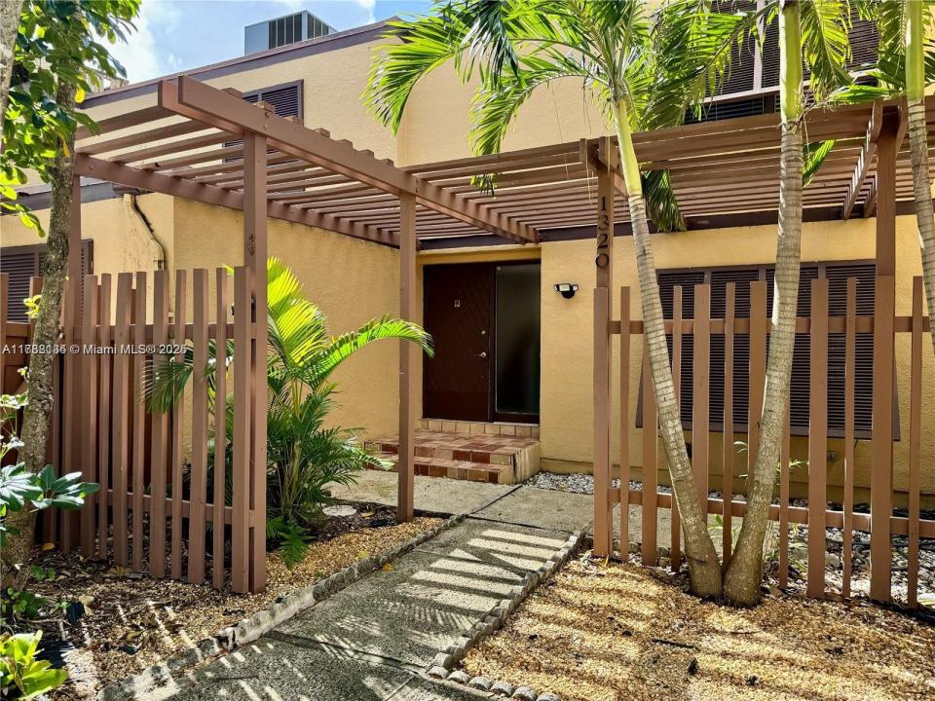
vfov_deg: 56.8
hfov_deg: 71.6
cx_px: 468
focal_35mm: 24
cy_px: 350
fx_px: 648
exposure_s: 1/756
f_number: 1.78
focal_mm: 6.76
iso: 80
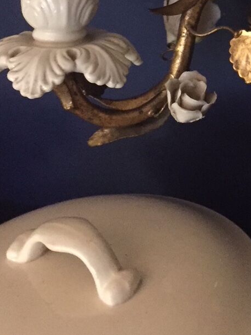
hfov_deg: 18.0
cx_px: 301
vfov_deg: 23.2
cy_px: -55
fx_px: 754
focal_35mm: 78
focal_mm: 4.15
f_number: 2.2
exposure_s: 1/17
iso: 640
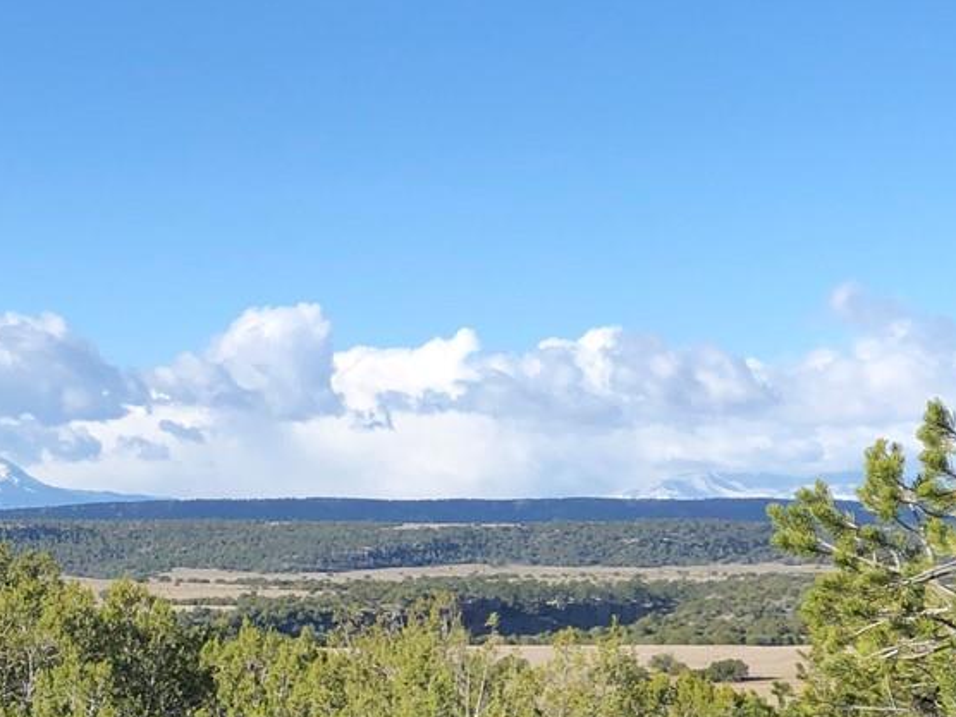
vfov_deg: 9.0
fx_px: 4529
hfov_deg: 11.8
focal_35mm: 164
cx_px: -203
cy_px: 612
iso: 20
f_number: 2.8
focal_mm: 6.6
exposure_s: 1/649
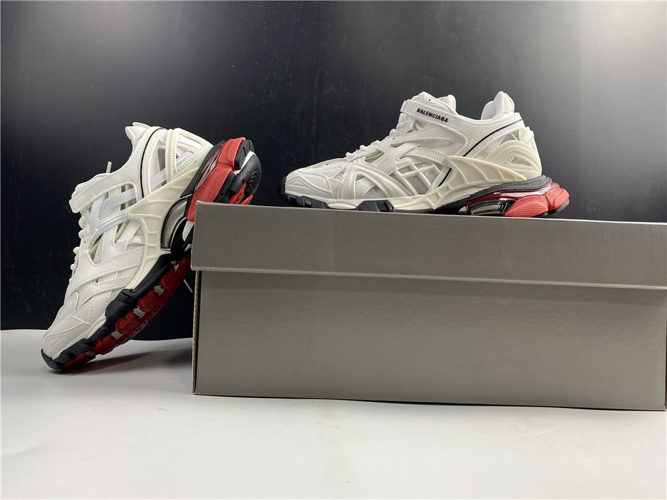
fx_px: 501
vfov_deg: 53.1
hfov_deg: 67.3
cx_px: 334
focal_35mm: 26
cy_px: 250
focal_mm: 4.25
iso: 80
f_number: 1.8
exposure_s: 1/100
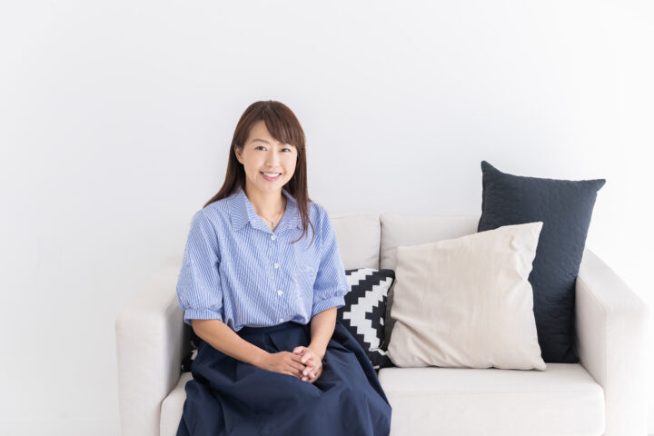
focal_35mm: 70
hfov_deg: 28.8
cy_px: 218
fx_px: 1272
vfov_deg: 19.5
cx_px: 327
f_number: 3.5
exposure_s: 1/125
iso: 200
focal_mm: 70
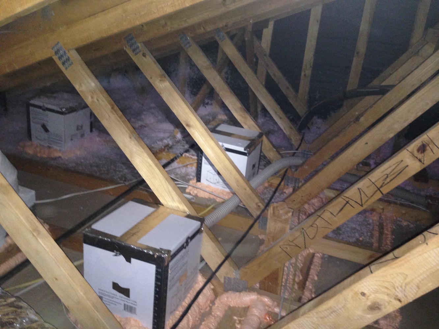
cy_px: 164
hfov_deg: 55.3
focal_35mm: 33
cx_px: 220
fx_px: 419
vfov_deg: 43.0
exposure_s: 1/16
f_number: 2.4
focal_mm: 4.12
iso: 250
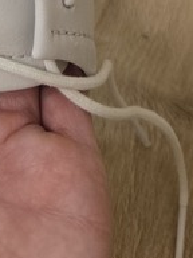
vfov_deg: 17.2
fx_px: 684
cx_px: -42
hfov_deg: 15.5
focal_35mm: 92
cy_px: -216
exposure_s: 1/100
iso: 125
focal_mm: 5.4
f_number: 1.8
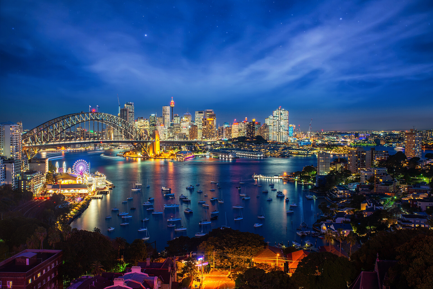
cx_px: 216
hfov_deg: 53.1
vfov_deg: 36.9
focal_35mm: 36
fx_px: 433
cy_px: 144
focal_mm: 36
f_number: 8
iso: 100
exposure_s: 30
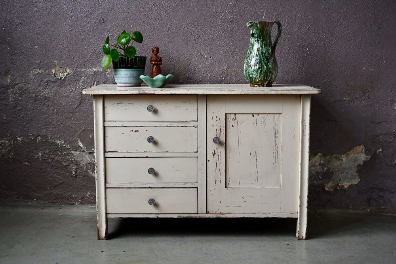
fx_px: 539
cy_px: 132
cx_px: 198
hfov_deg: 40.3
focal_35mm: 49
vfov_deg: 27.6
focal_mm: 49
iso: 800
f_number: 4
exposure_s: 1/50
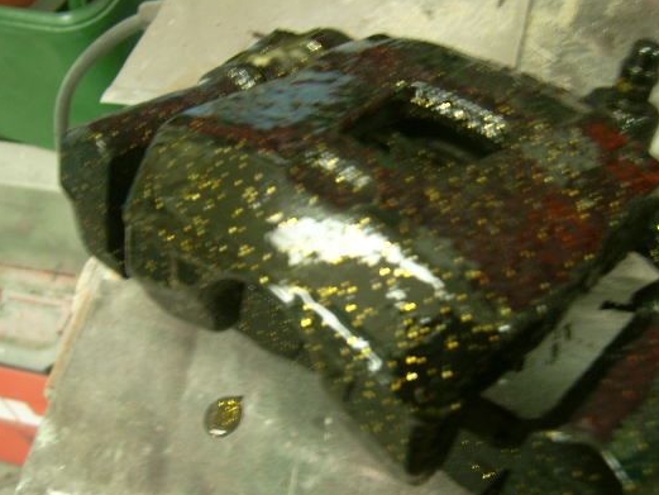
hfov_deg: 43.8
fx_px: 819
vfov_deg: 33.6
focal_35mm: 43
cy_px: 280
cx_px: 359
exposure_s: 1/3
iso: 50
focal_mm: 5.95
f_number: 2.8
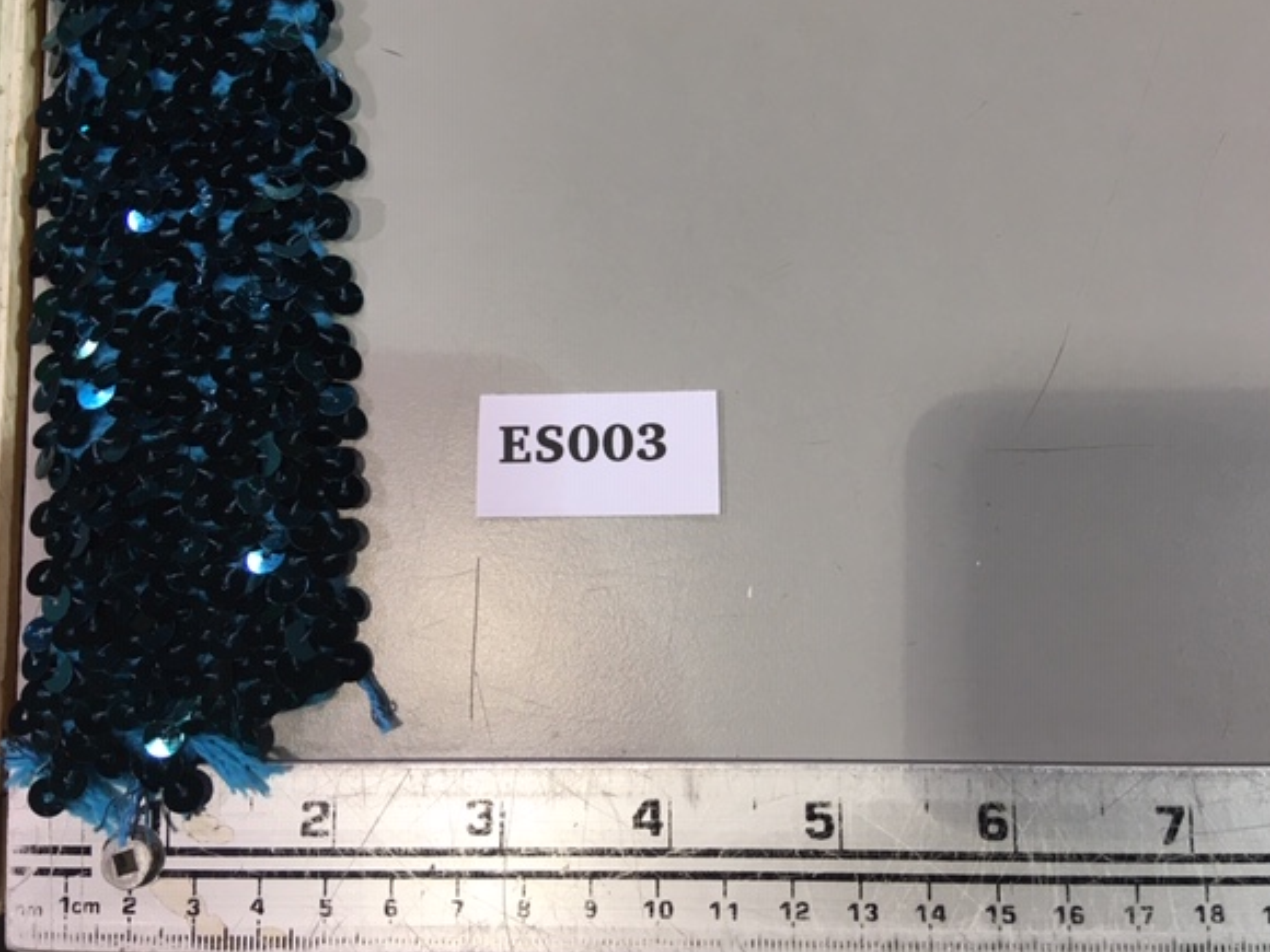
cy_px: 442
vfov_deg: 44.1
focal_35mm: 32
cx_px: 672
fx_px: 1174
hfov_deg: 56.8
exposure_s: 1/30
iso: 25
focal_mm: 4.15
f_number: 2.2
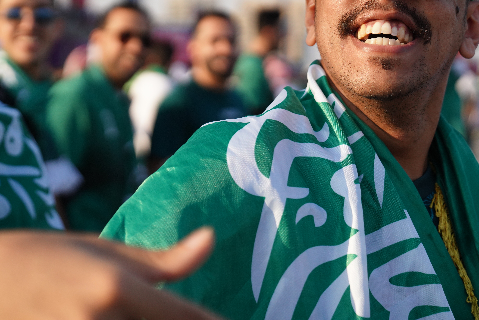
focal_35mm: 83
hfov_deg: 24.5
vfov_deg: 16.4
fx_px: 1104
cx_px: 259
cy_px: 94
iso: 800
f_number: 2.8
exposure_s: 1/8000
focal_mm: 53
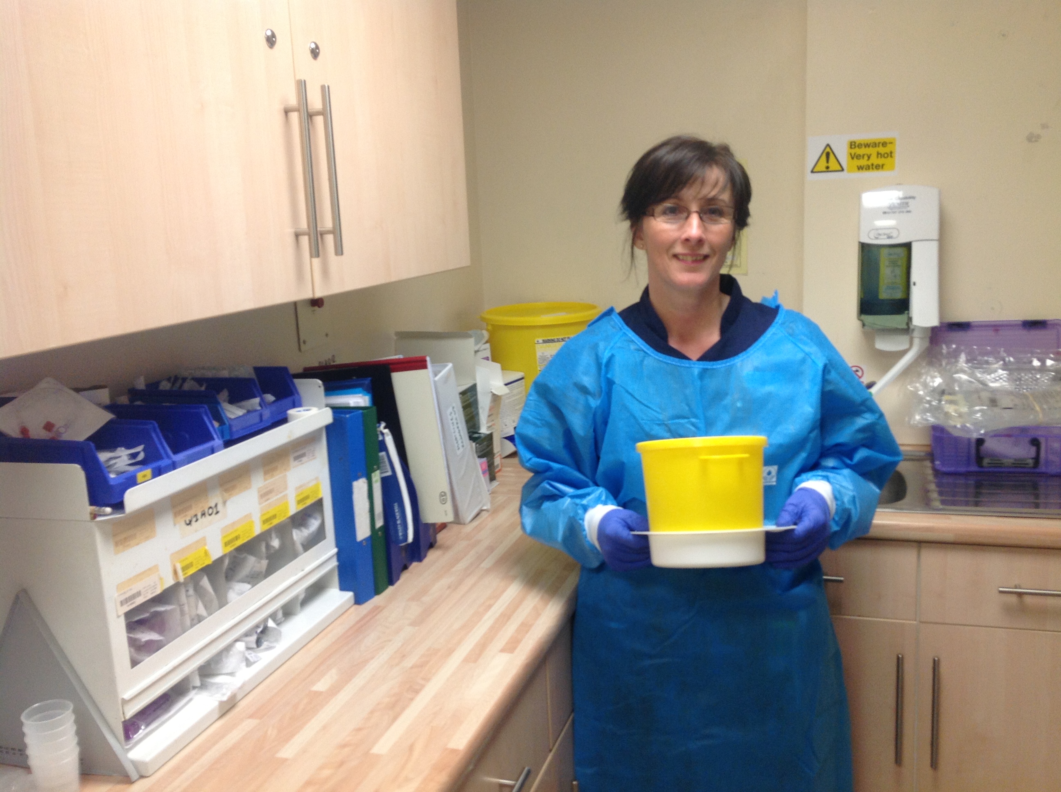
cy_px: 396
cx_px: 530
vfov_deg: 40.6
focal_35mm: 35
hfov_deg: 52.7
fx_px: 1071
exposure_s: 1/33
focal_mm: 4.28
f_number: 2.4
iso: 64
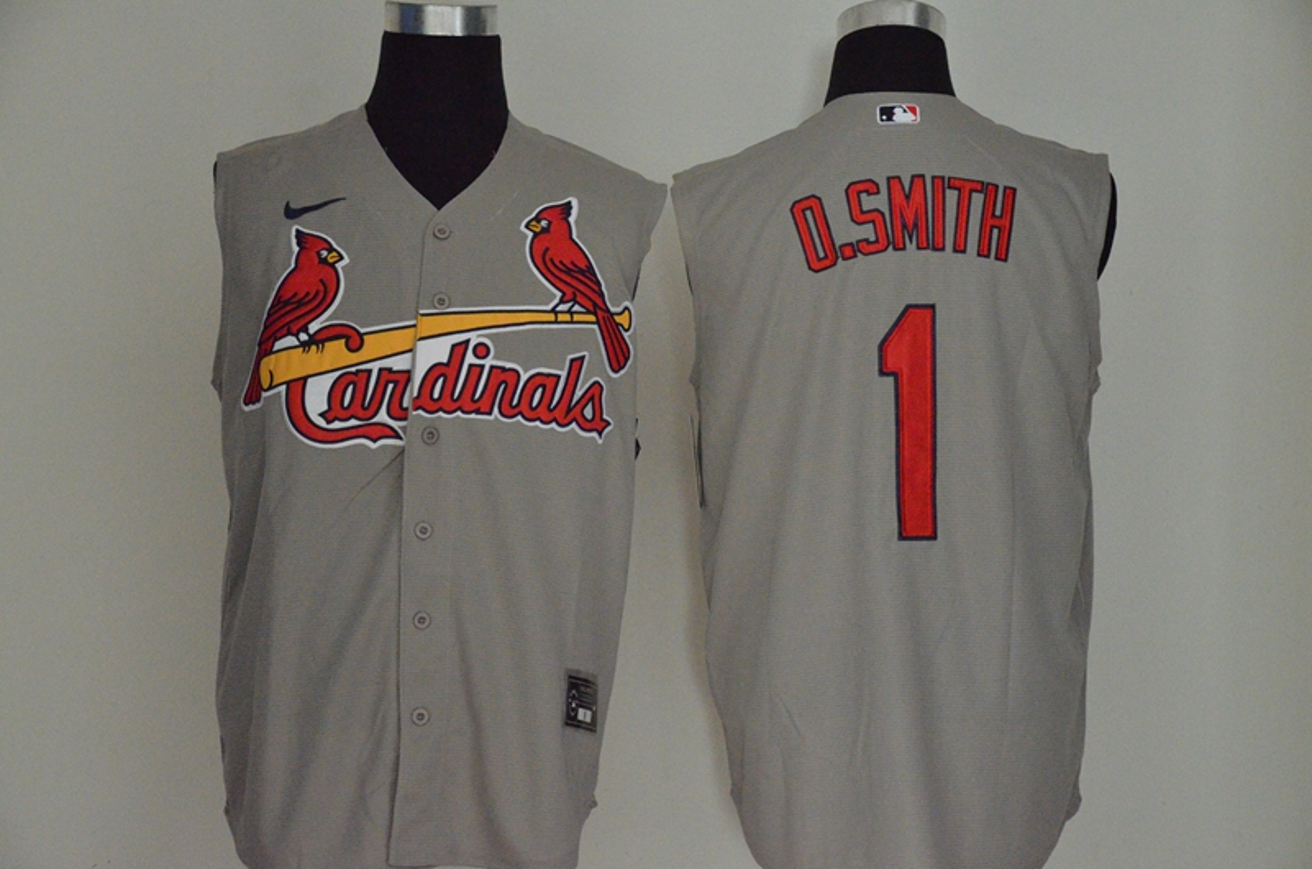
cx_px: 656
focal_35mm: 75
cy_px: 434
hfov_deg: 27.0
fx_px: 2728
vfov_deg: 18.1
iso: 4000
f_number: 4.8
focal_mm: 50
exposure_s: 1/60
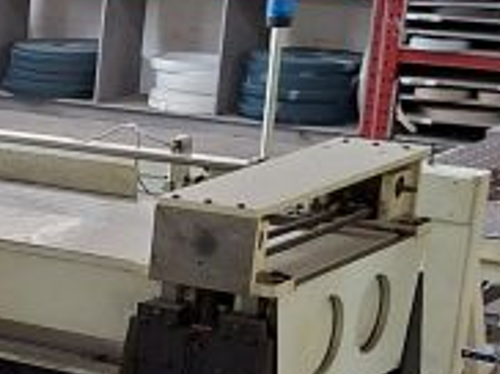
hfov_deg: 12.3
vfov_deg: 10.9
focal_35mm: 135
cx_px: -609
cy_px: 368
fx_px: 1947
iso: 320
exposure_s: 1/50
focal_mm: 5.54
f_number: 1.8
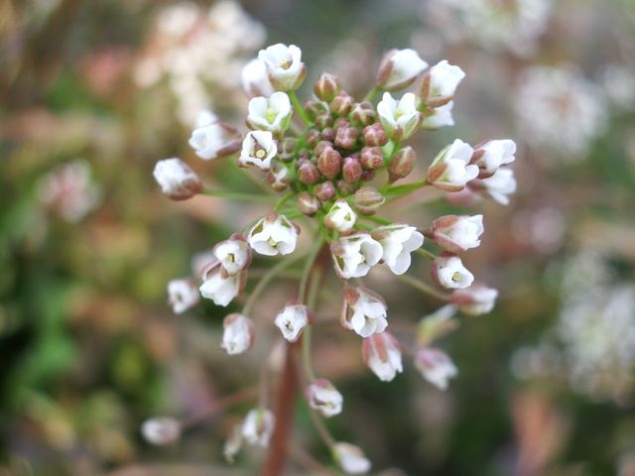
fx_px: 1137
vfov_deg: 23.7
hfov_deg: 31.2
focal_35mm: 62
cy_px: 238
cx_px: 318
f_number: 3.5
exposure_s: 1/160
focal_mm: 10.2
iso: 100
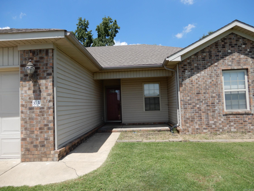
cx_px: 127
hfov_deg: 71.6
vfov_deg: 56.8
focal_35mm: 24
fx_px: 176
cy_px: 96
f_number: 3.4
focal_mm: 4.3
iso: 80
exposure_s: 1/800
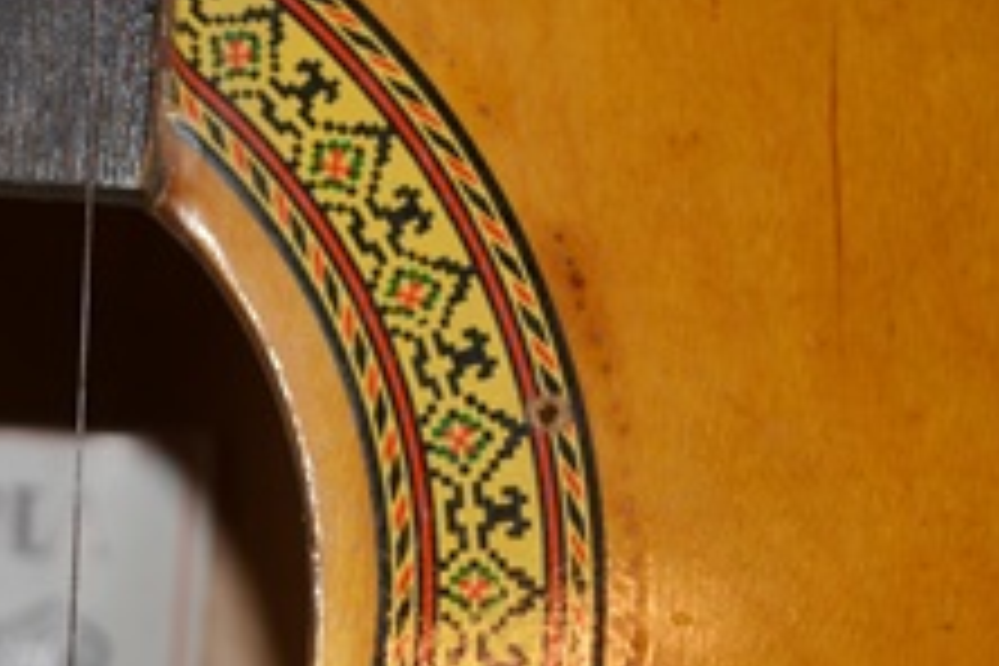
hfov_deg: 15.1
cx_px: -261
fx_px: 3607
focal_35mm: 130
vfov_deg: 10.5
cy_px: 490
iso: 160
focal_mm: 32
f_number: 4.8
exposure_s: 1/60
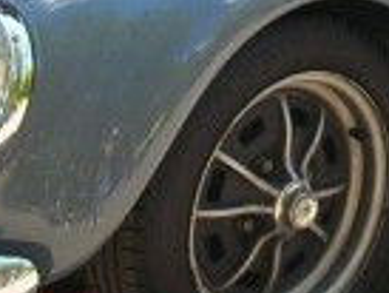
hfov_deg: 9.9
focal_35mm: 198
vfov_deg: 7.4
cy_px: -63
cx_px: 372
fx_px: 2227
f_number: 2.9
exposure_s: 1/272
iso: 80
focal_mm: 5.7
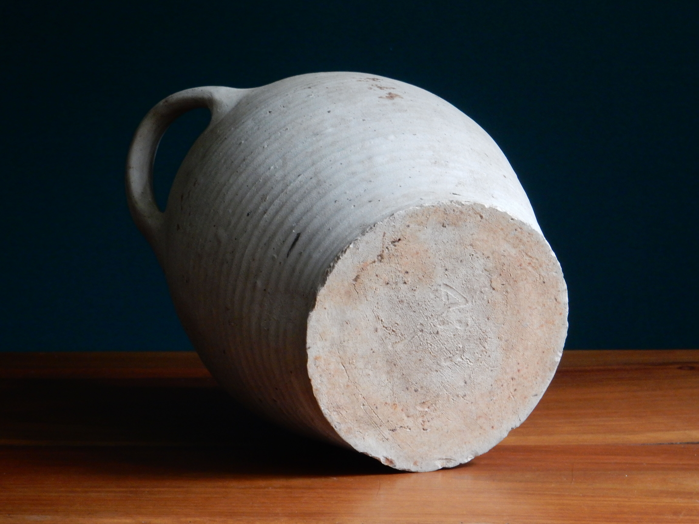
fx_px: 2807
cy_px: 262
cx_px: 350
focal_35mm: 139
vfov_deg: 10.7
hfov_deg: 14.2
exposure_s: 1/10
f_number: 6
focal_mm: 24.7
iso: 450
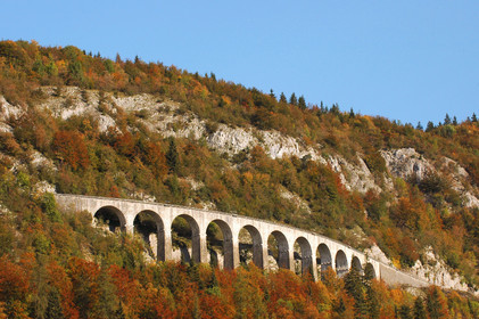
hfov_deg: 13.1
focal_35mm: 158
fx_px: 2094
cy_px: 160
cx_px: 240
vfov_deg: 8.7
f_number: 8
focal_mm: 105
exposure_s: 1/250
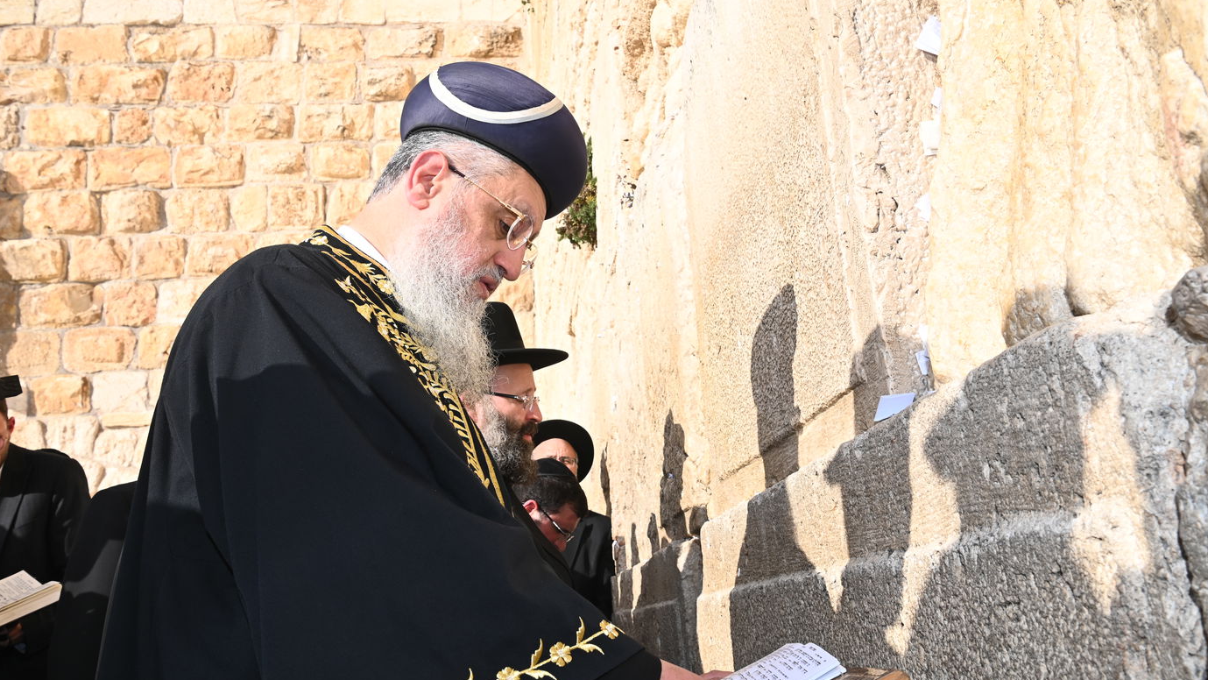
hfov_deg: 58.0
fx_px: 1089
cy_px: 357
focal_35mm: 34
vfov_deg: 34.7
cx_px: 608
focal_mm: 32
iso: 160
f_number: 13
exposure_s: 1/160
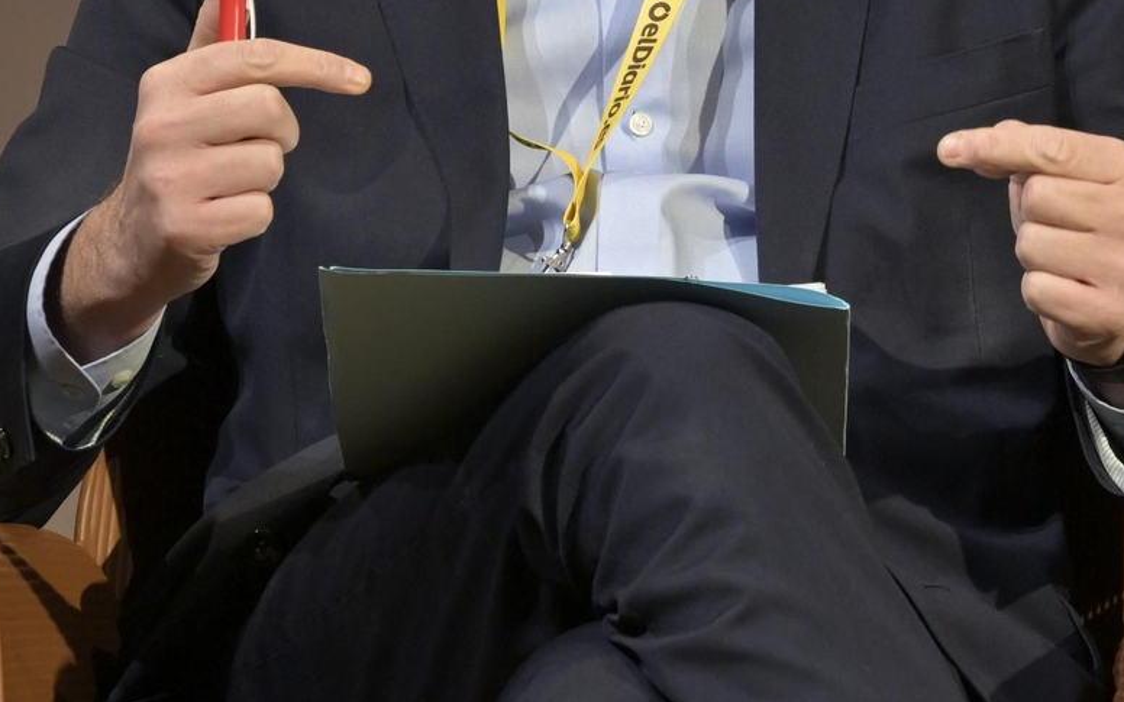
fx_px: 9496
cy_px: 4
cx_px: 846
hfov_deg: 6.8
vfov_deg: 4.2
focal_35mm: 310
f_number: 7.1
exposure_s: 1/80
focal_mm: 79
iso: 400
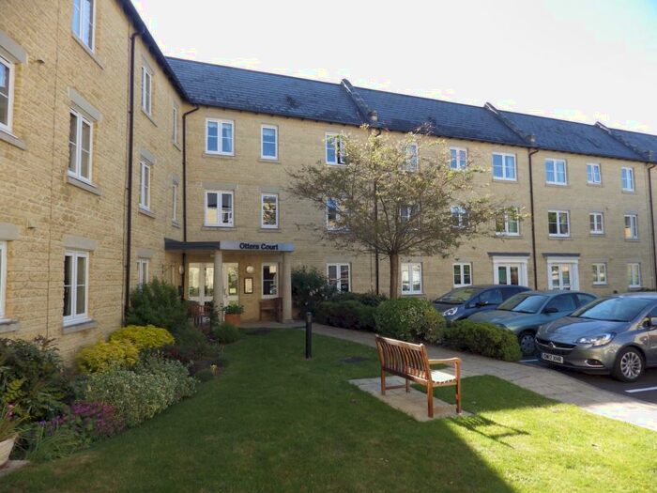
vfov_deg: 61.1
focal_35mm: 22
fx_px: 418
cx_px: 328
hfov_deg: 76.4
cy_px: 246
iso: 100
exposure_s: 1/400
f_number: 3.1
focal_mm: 4
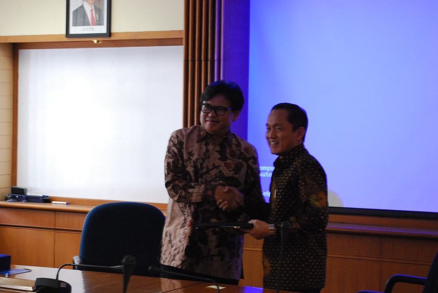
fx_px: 1005
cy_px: 146
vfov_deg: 16.6
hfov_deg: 24.6
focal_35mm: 82
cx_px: 219
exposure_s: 1/20
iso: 1600
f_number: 6.3
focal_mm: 55
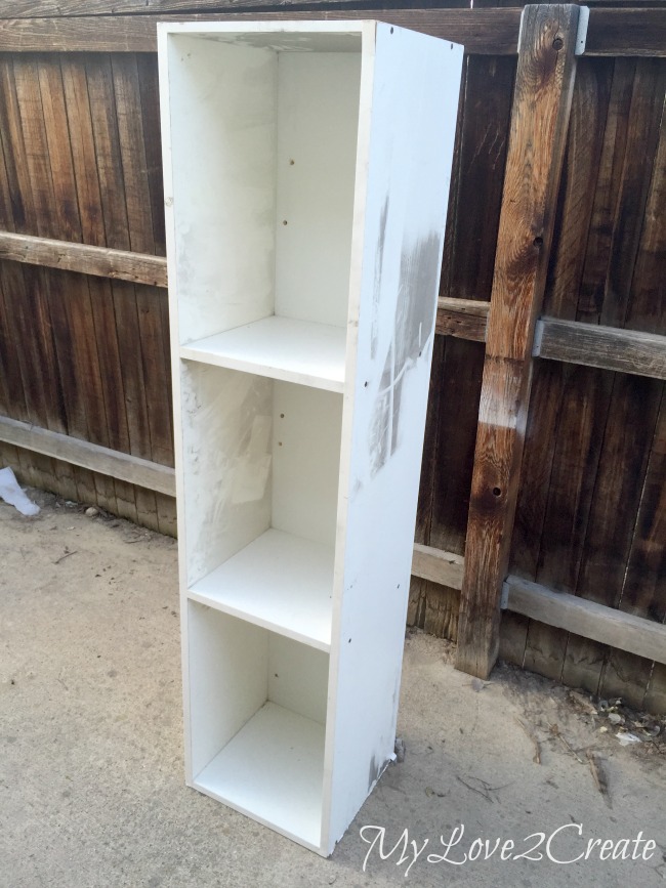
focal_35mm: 29
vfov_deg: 61.7
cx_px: 333
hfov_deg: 48.2
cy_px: 444
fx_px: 744
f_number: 2.2
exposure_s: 1/120
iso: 50
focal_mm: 4.15
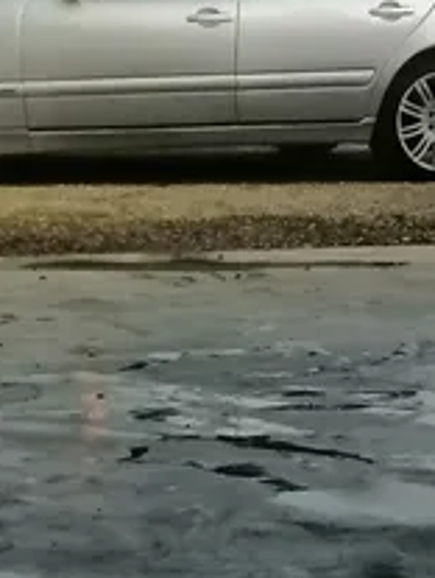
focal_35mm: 108
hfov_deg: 13.7
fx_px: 1804
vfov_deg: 18.1
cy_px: 170
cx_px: 86
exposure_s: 1/25
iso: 400
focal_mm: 3.96
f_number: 1.8
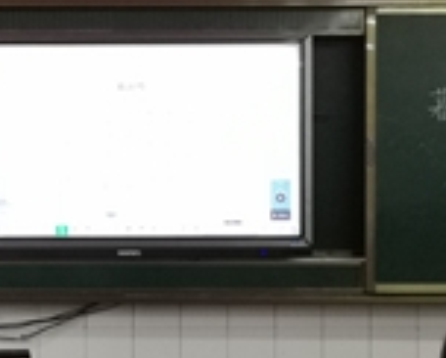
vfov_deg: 9.7
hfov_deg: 11.9
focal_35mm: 160
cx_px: -15
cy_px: 244
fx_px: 2115
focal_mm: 5.58
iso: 320
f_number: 1.8
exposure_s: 1/100
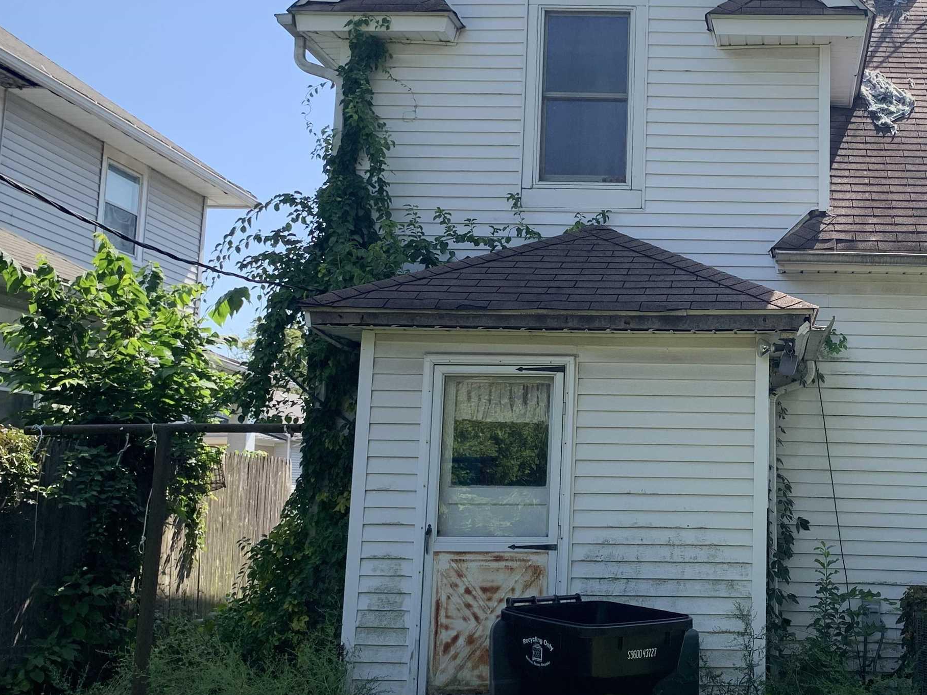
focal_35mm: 44
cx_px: 758
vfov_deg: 32.9
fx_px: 1178
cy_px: 358
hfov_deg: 40.9
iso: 25
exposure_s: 1/954
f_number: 1.8
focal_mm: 4.25
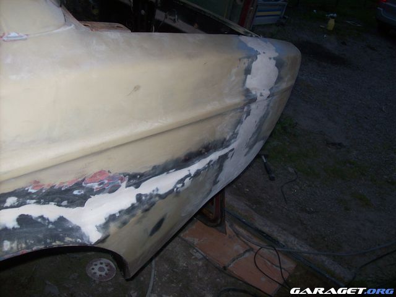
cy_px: 148
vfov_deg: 39.7
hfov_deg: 51.4
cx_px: 198
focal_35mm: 36
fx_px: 412
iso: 80
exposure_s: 1/64
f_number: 2.7
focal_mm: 6
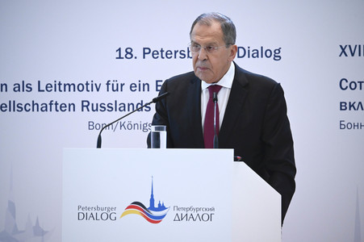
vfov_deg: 3.0
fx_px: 4648
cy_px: 121
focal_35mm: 460
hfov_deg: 4.5
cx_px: 182
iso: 5000
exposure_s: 1/250
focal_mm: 460
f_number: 6.3
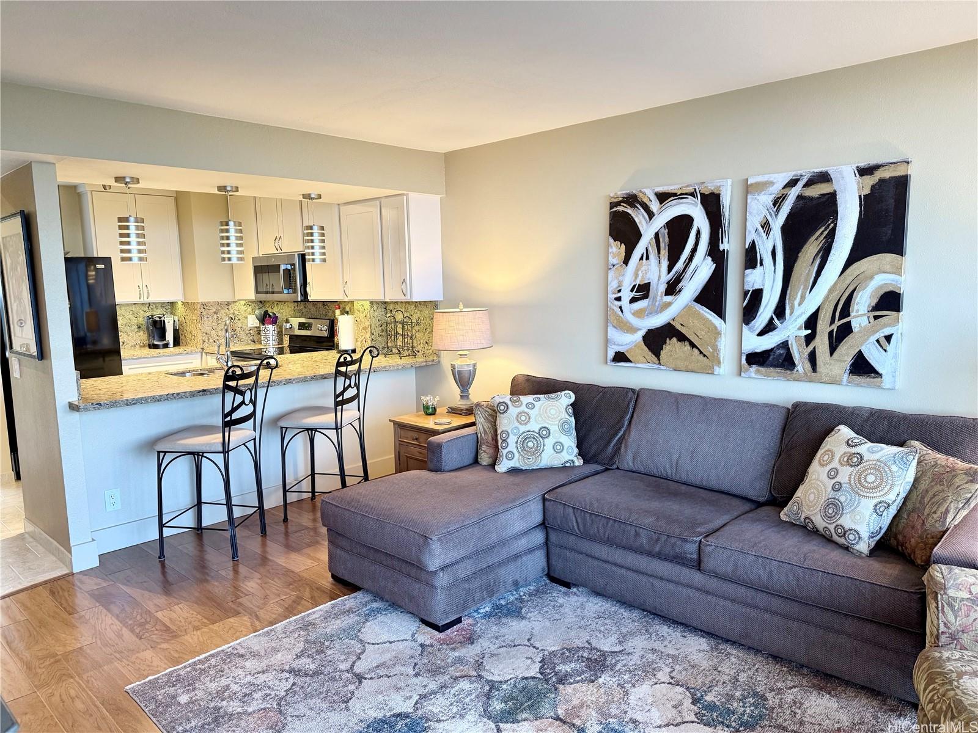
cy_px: 366
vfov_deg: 56.8
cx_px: 489
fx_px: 678
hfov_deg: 71.6
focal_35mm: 24
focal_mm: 6.76
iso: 200
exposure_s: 1/60
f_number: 1.78
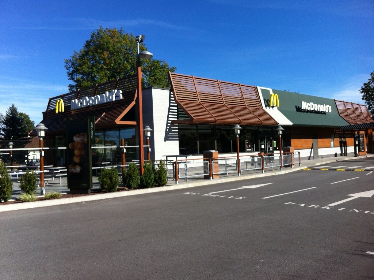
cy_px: 140
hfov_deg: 52.7
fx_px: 378
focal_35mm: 35
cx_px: 187
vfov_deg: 40.6
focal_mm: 3.85
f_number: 2.8
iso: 80
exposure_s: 1/1117
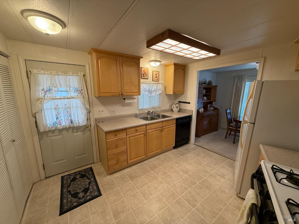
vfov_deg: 85.7
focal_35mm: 14
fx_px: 121
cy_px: 112
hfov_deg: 102.1
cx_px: 150
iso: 160
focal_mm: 2.22
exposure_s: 1/120
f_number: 2.2
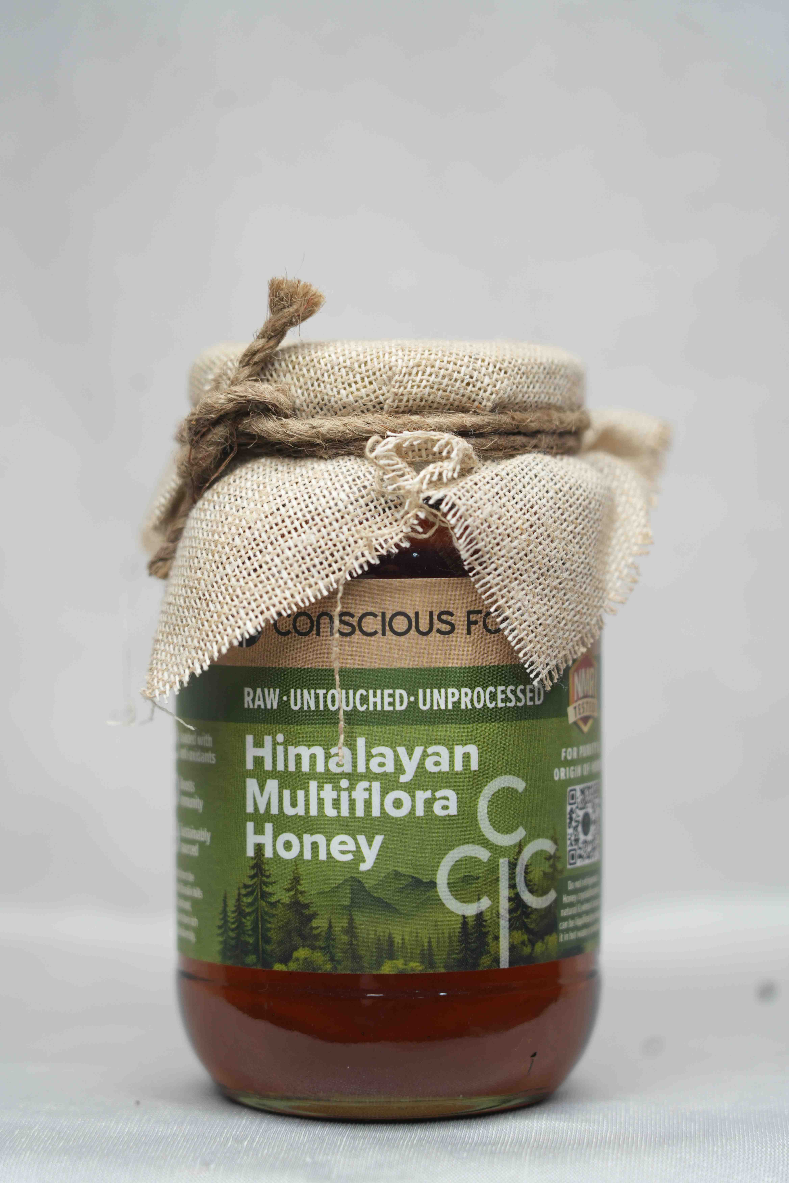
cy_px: 592
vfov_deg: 19.5
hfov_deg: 13.0
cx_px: 394
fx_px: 3452
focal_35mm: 105
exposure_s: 1/80
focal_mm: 105
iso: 250
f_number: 4
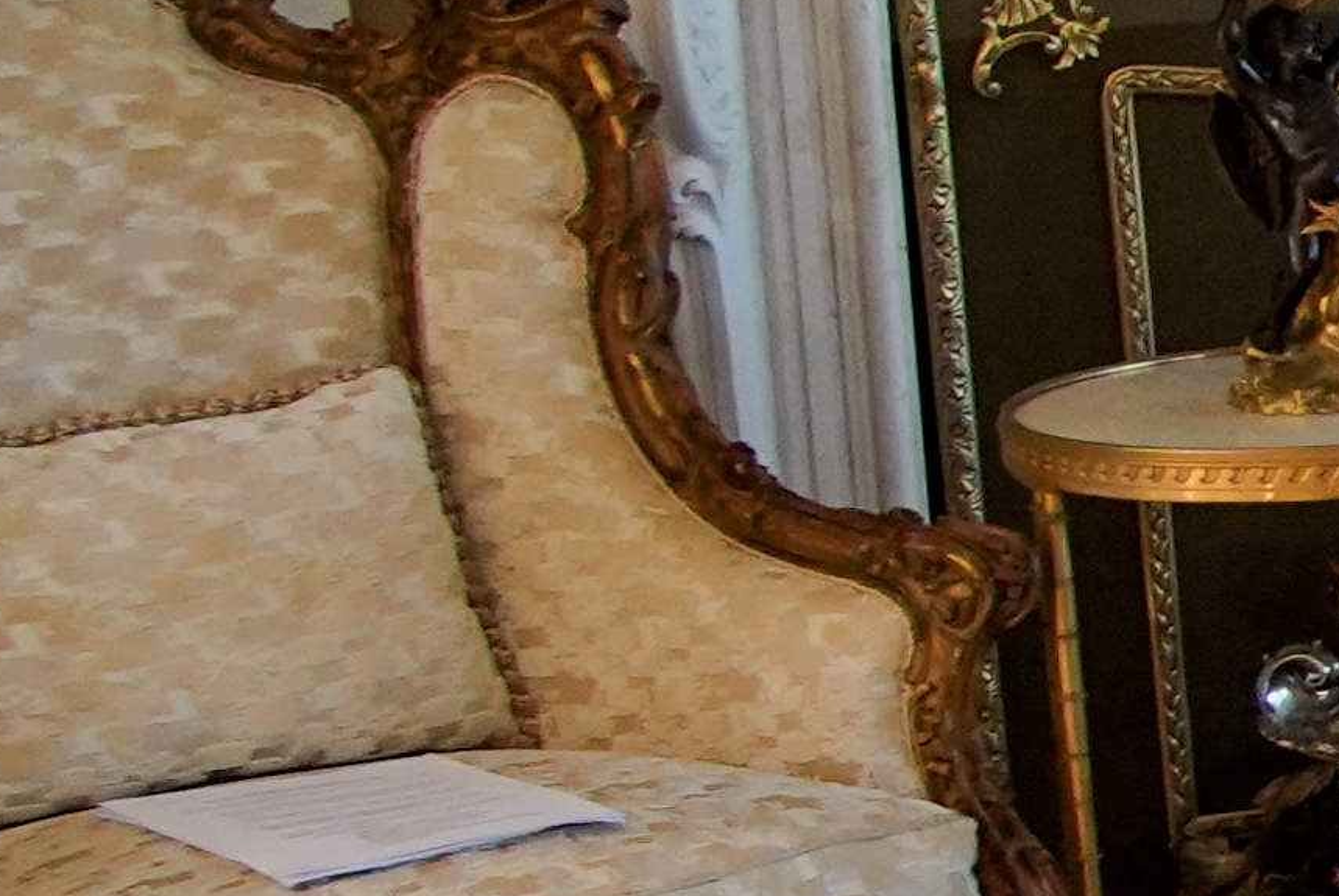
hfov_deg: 9.4
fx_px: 6182
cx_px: 4135
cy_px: 646
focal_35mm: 166
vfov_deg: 8.3
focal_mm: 24
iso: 2000
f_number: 4
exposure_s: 1/200
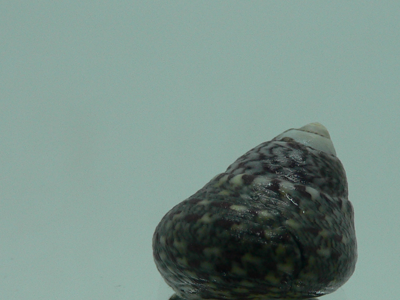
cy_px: 268
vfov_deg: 20.3
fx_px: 820
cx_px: 266
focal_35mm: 71
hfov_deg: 27.2
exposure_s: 1/60
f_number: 2.8
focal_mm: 4.6
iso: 80
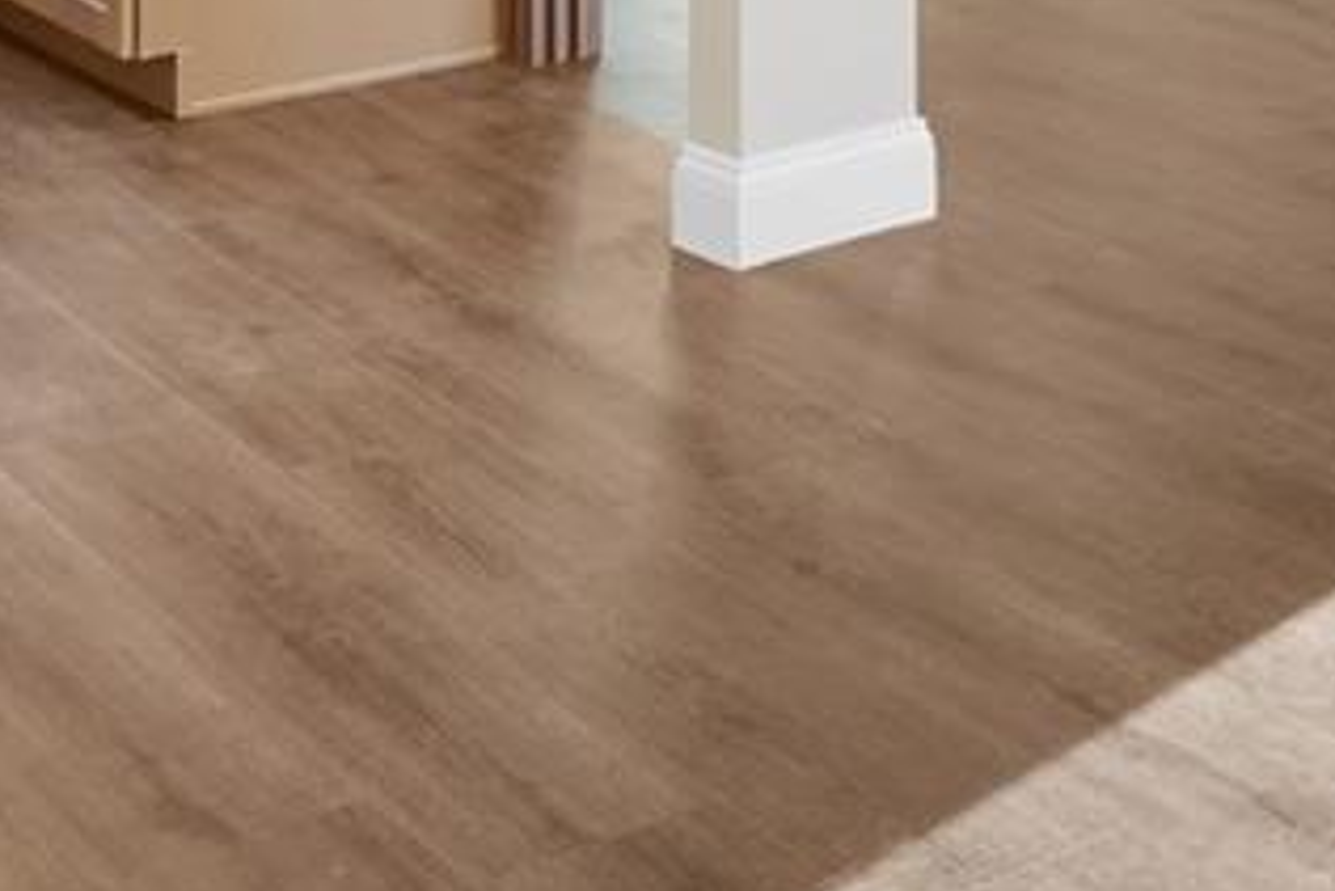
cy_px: -823
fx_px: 3005
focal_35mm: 81
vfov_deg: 14.4
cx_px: 1398
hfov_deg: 23.7
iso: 200
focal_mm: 16
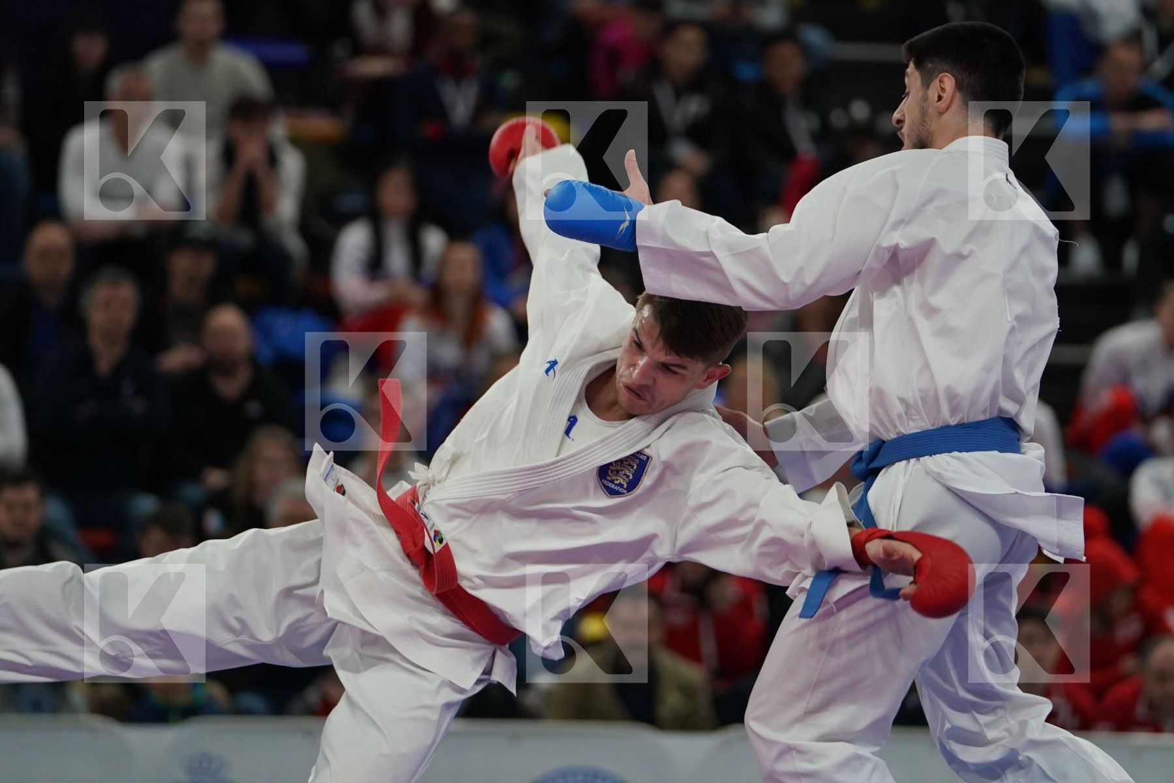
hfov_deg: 8.3
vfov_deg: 5.6
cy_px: 392
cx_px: 587
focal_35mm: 247
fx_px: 8054
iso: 1600
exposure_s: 1/1000
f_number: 2.8
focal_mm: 165
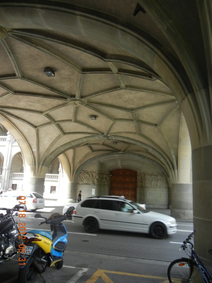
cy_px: 142
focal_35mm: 30
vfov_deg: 60.0
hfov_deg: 46.8
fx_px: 245
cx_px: 106
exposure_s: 1/138
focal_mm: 5.4
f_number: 3.5
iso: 160
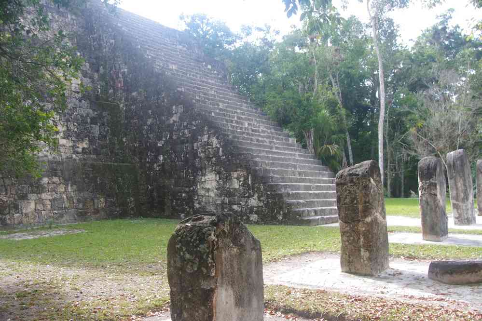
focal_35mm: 40
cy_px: 160
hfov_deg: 48.1
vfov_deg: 33.1
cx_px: 241
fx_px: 540
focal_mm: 26.9
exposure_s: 1/50
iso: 200
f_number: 6.3
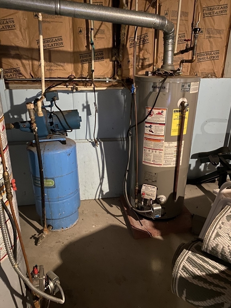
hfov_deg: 53.1
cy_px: 154
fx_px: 231
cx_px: 116
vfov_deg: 67.3
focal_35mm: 26
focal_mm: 4.25
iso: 500
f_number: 1.8
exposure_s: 1/10
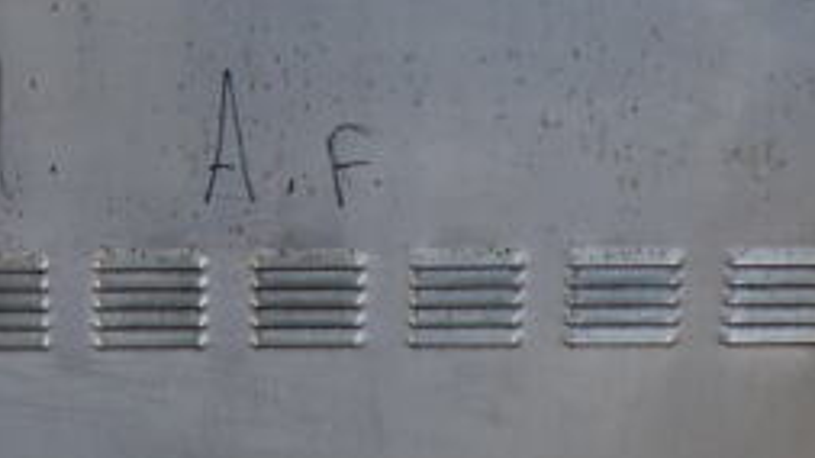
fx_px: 2203
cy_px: 1437
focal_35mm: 102
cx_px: 180
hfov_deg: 20.8
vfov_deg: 9.1
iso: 900
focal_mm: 18
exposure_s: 1/30
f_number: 3.5
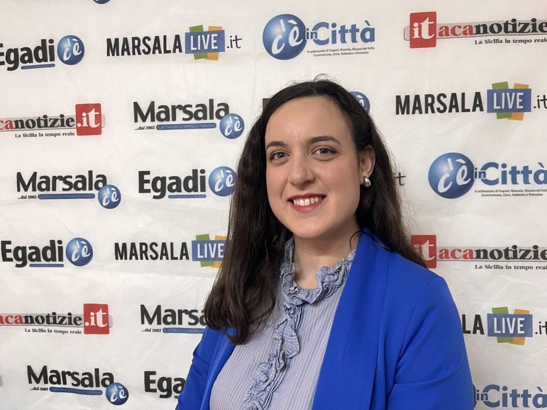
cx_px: 274
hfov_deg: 67.3
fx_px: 411
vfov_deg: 53.1
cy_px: 205
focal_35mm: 26
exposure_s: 1/50
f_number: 1.6
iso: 100
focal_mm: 5.1
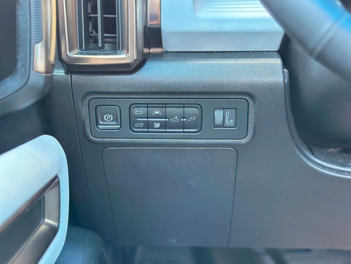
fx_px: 487
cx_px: 176
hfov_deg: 39.7
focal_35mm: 48
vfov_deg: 30.3
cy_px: 132
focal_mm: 6.86
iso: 800
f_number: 1.78
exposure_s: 1/32
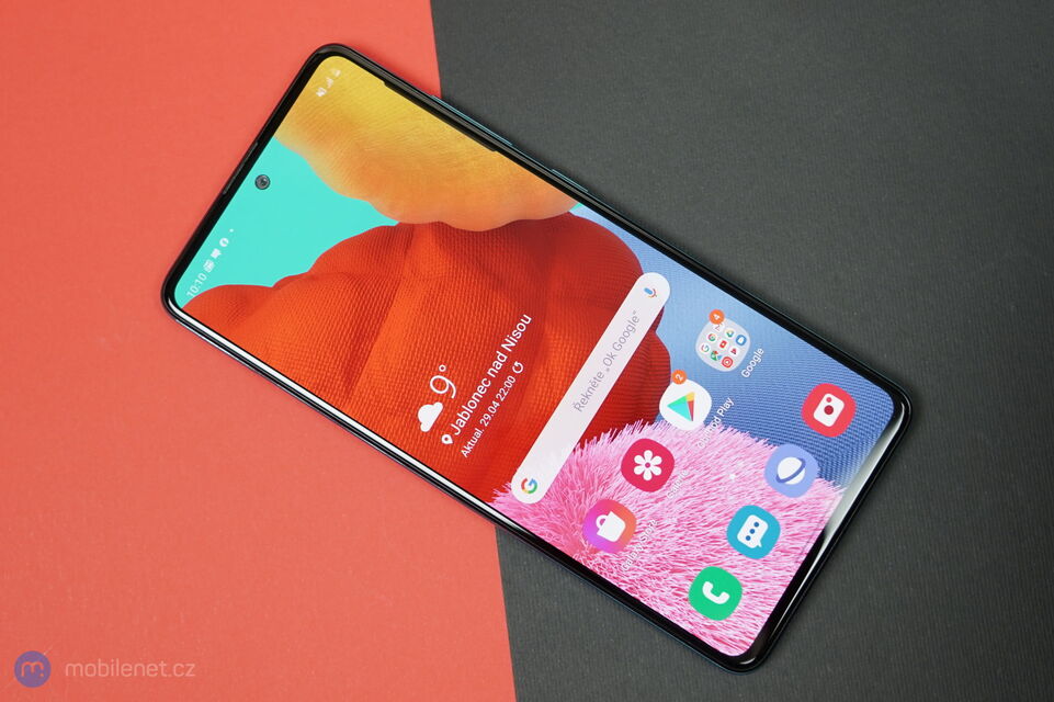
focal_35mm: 35
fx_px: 1024
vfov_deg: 37.8
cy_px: 351
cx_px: 527
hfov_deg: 54.5
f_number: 4
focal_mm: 35
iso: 640
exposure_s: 1/125
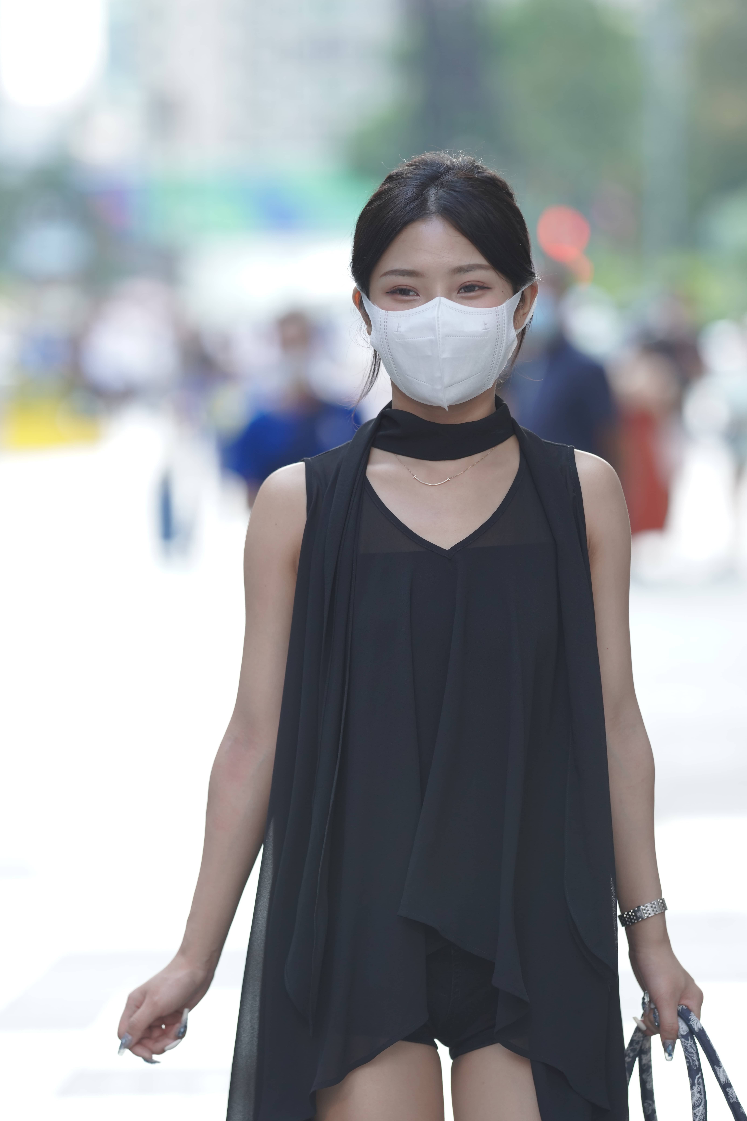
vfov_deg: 13.2
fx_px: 4824
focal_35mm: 155
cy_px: 626
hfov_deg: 8.9
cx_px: 394
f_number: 2.2
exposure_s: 1/500
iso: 400
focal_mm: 135
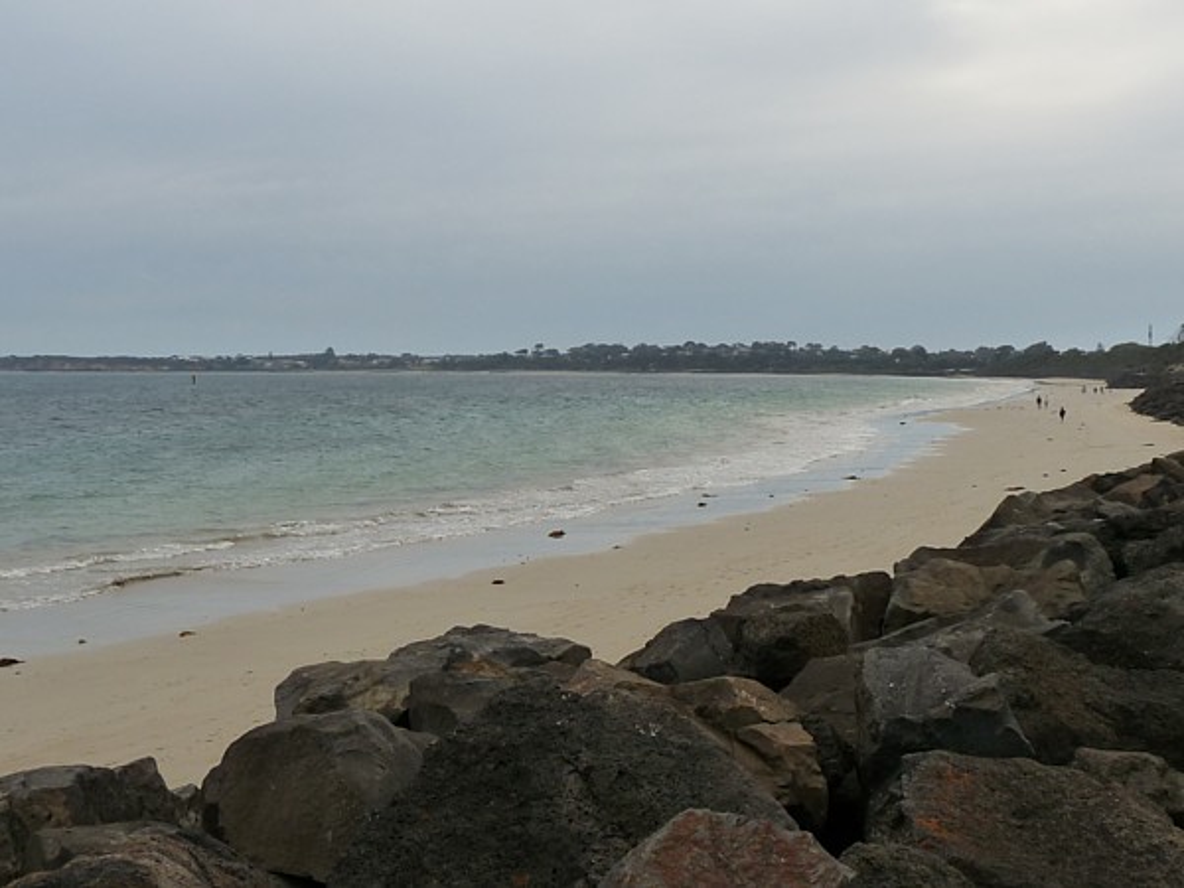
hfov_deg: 41.2
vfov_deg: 31.5
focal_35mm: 46
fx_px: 1573
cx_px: 592
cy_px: 444
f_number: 4
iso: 160
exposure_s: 1/200
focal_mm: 5.9
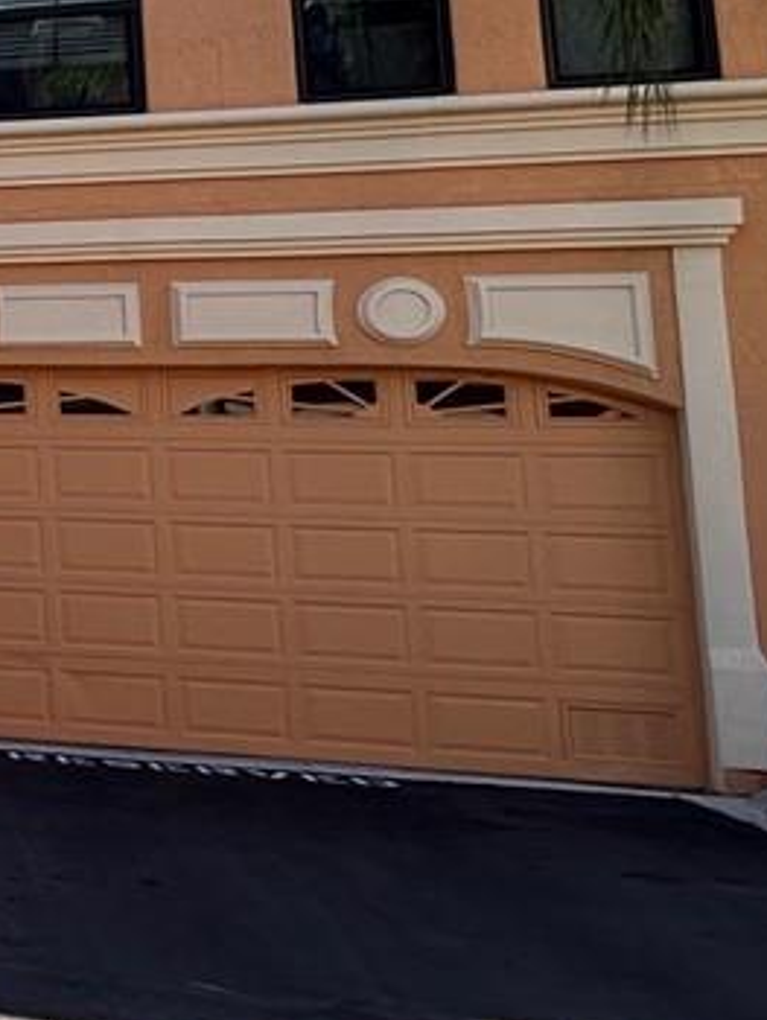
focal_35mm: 64
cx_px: -1199
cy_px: 248
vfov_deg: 29.7
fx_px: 1888
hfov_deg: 13.7
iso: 40
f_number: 2.2
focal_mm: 2.22
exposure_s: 1/445
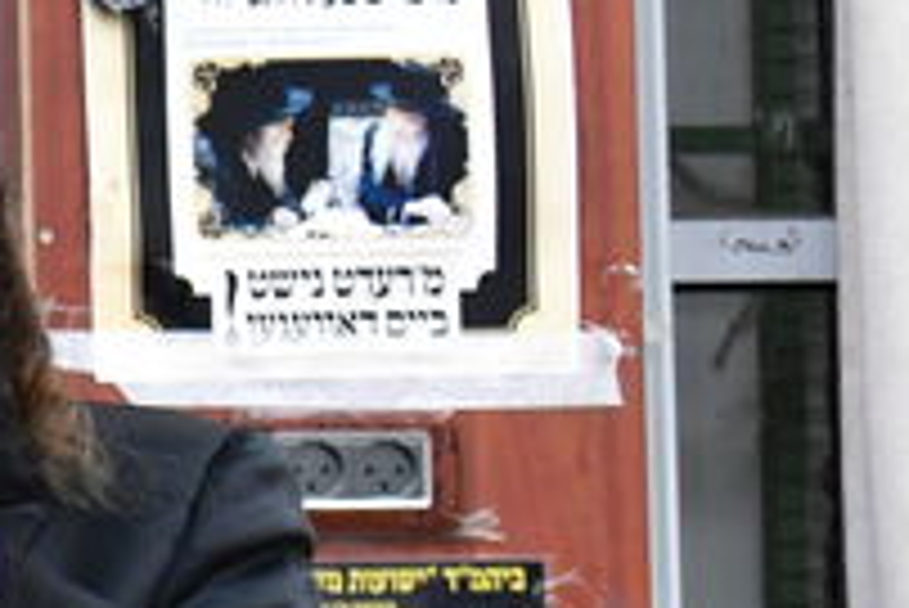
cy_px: 826
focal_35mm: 215
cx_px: -1966
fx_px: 5432
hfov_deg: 8.0
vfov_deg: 6.3
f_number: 5.6
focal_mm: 31
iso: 1600
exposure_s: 1/100
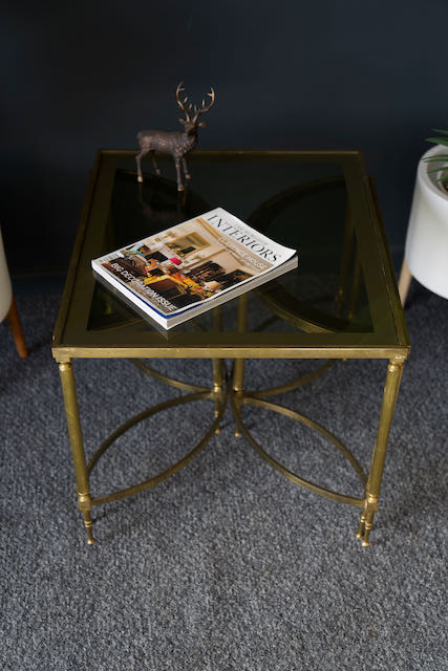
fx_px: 914
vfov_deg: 40.3
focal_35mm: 49
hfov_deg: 27.5
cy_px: 336
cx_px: 224
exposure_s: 1/80
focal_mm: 49
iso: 100
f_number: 2.8
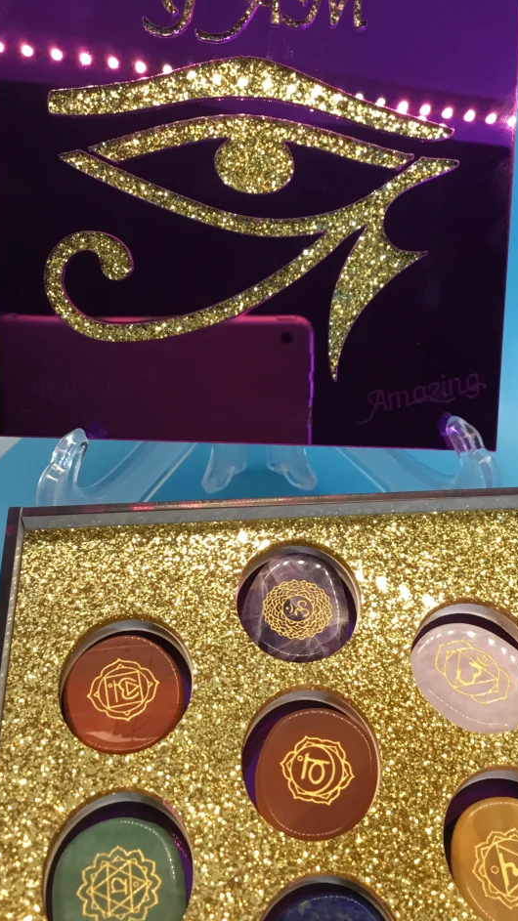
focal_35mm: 43
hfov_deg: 27.6
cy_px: 468
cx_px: 307
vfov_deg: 47.4
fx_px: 1051
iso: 25
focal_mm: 3.3
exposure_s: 1/30
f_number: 2.4
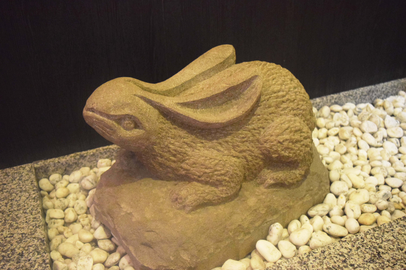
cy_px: 135
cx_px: 203
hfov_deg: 49.6
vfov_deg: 34.2
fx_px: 440
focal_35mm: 39
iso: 3600
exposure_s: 1/60
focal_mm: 26
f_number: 4
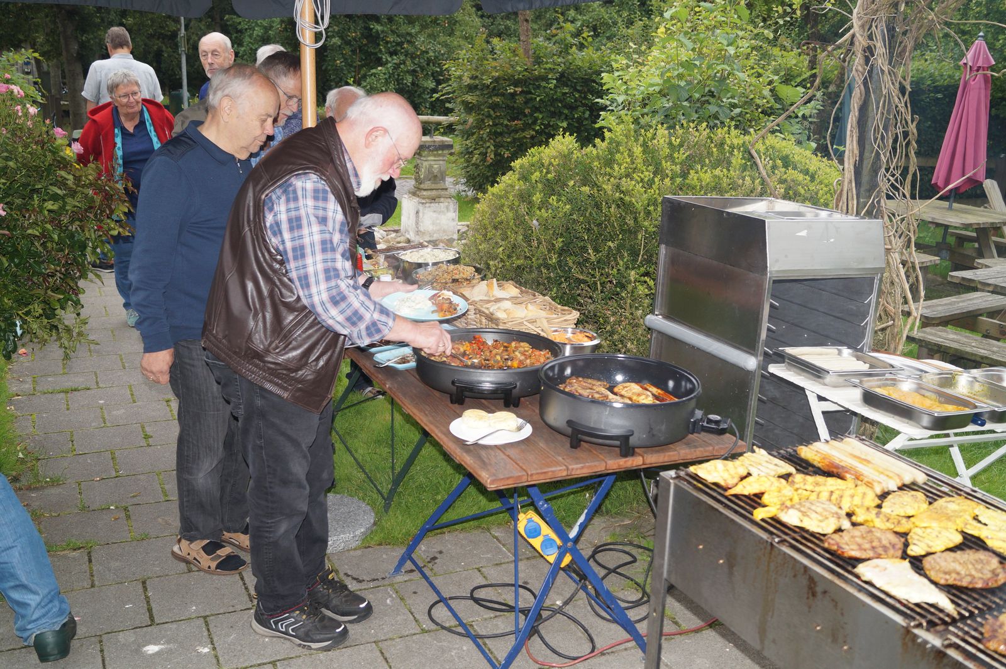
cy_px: 334
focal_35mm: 33
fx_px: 922
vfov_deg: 39.9
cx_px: 503
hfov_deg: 57.2
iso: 400
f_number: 4
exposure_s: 1/160
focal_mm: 22
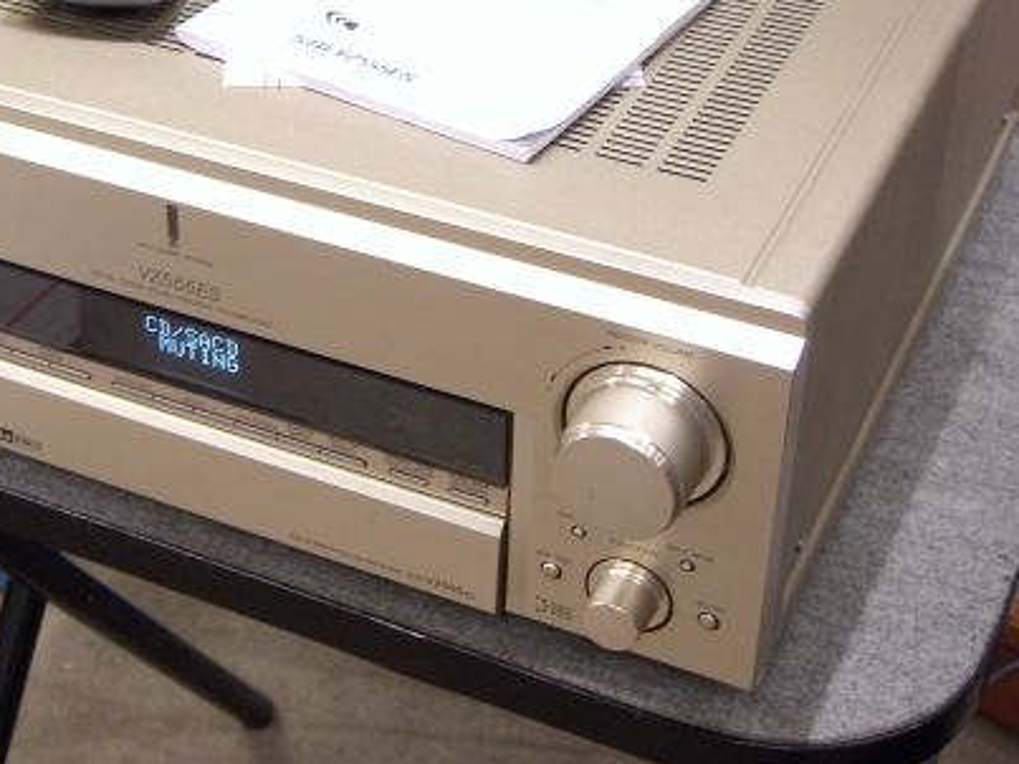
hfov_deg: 26.5
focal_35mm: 73
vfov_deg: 20.0
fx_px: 2148
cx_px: 334
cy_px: 180
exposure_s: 1/15
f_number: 3.1
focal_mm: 9.5
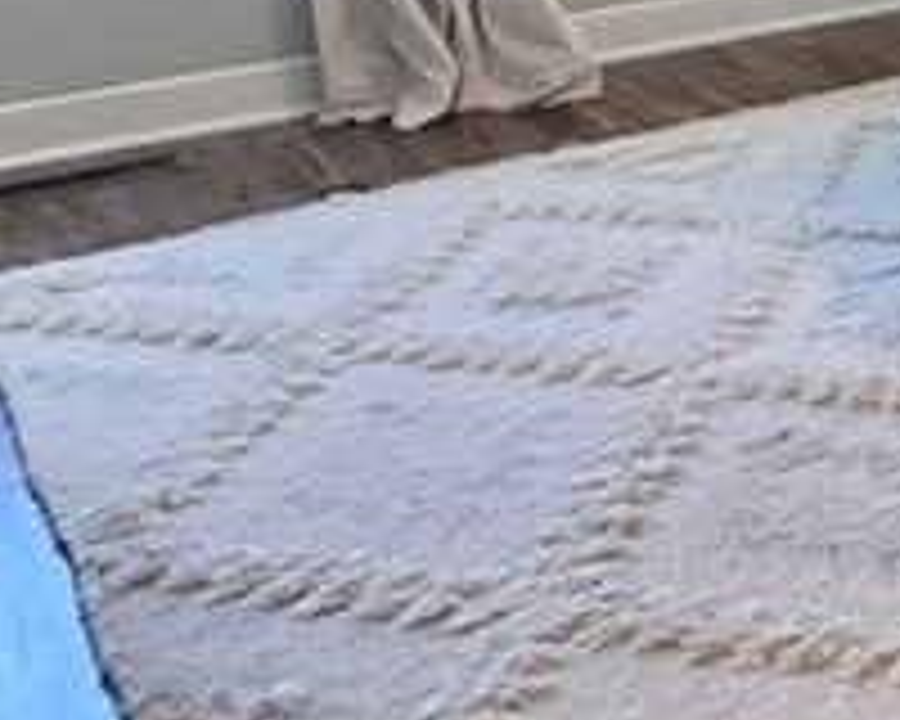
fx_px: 1865
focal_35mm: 70
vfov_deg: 18.2
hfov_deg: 19.6
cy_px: -500
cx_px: 1652
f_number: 2.2
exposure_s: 1/120
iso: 200
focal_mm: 2.22
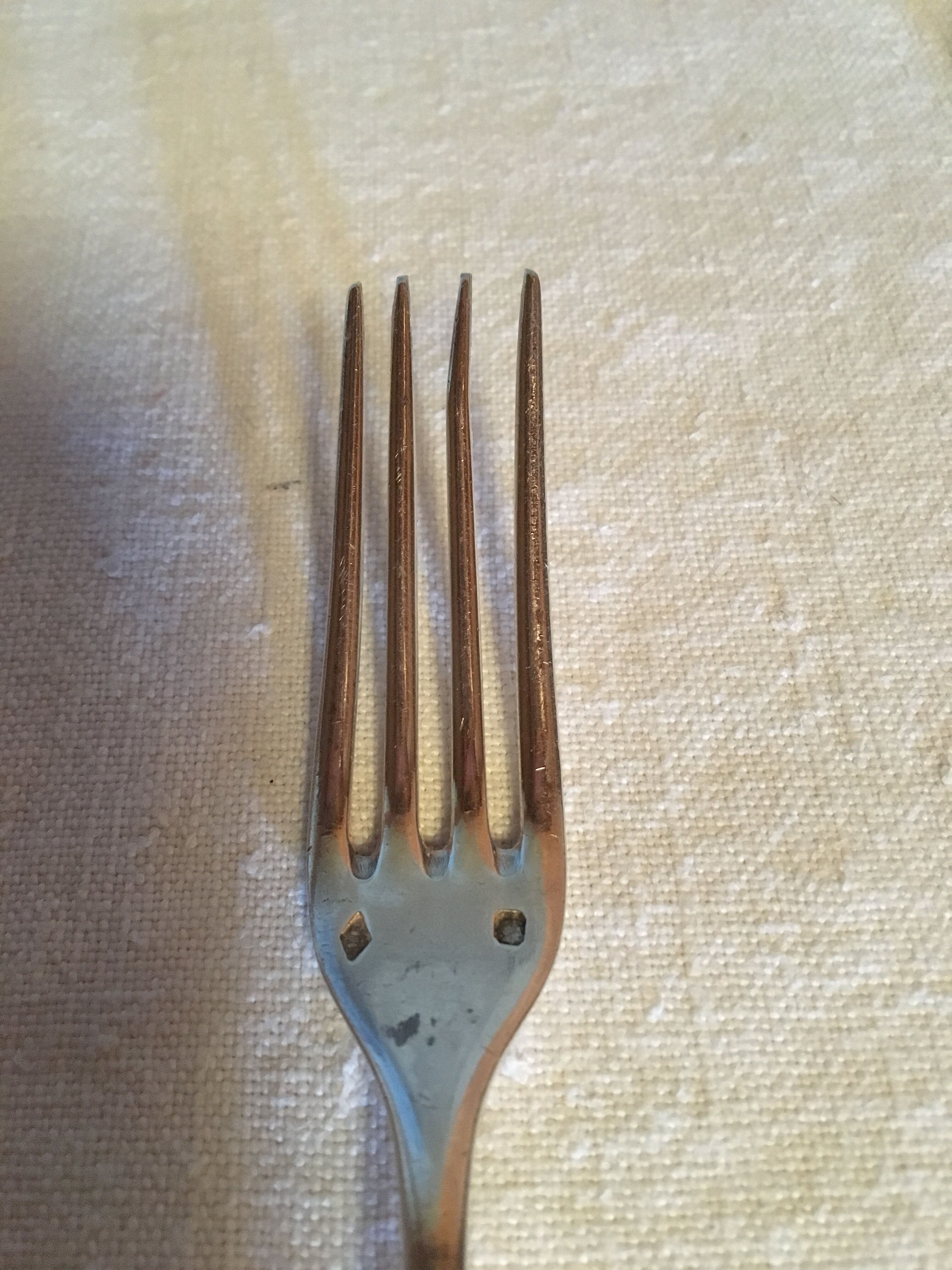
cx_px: 476
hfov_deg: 48.2
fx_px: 1063
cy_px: 635
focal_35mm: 29
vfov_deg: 61.7
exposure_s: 1/17
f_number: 2.2
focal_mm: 4.15
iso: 320
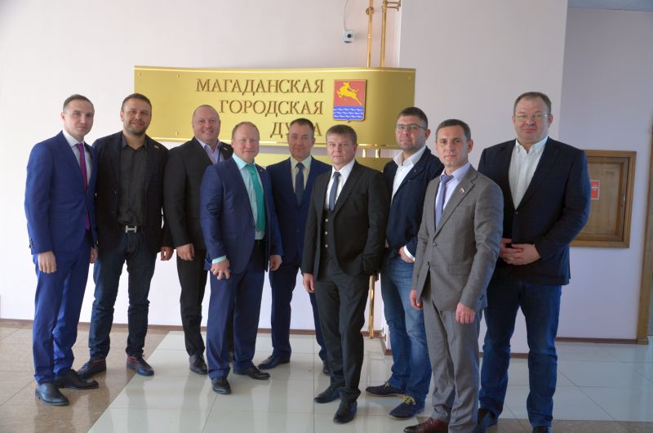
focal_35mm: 36
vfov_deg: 36.7
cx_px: 326
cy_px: 216
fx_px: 652
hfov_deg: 53.2
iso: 500
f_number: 4
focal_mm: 24
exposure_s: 1/60
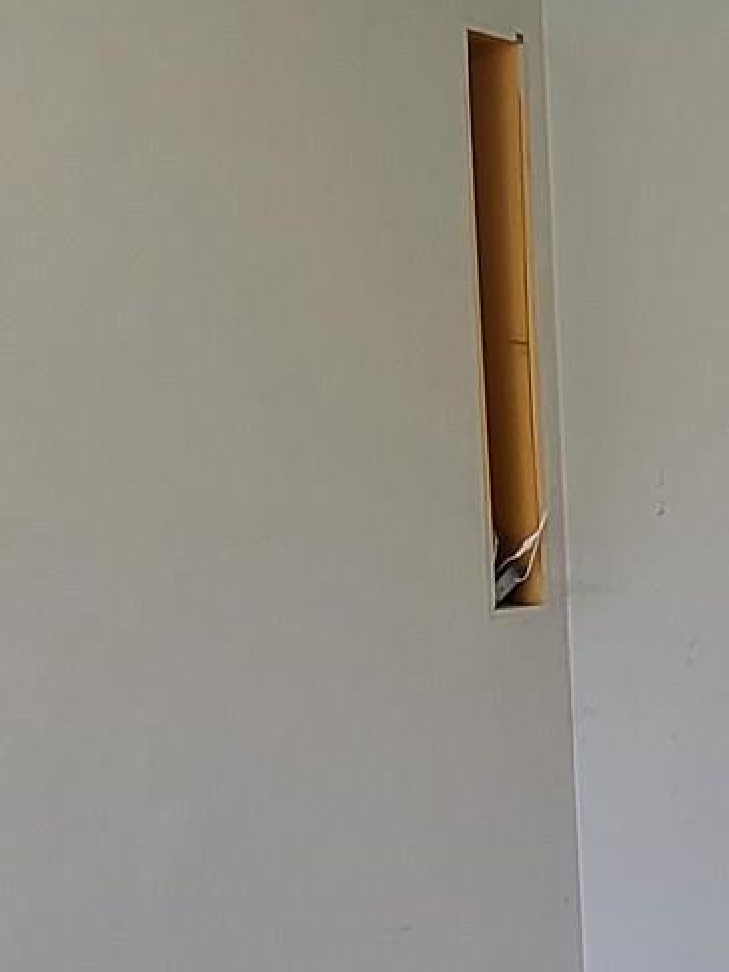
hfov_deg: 20.4
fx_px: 1714
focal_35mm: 61
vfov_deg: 30.7
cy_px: 818
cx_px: 1109
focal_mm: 1.74
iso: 80
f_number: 2.2
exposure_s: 1/60
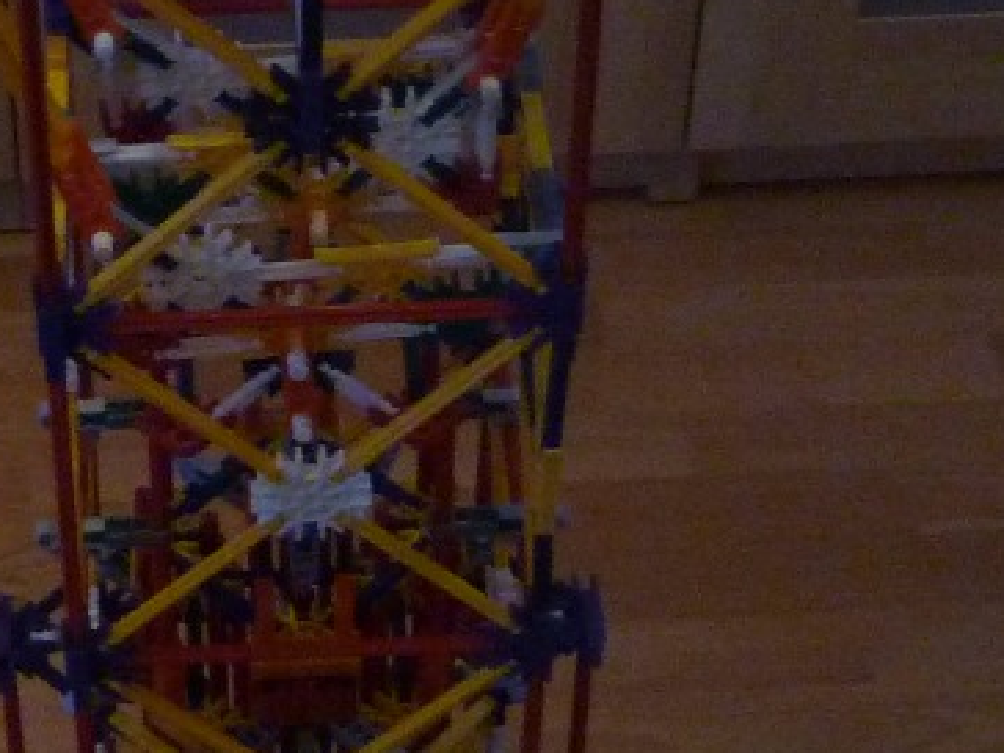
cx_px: 356
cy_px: 317
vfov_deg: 14.9
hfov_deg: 19.8
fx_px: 2871
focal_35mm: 99
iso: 400
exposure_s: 1/8
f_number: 3.3
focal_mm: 4.1
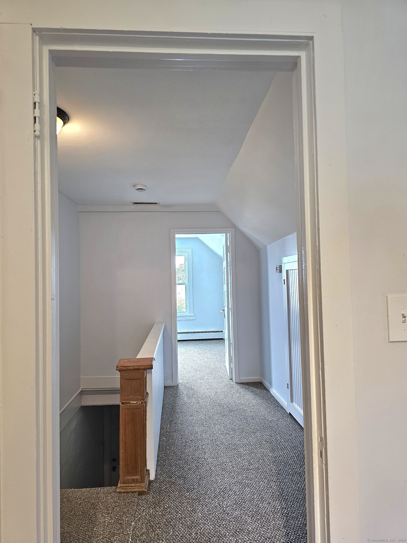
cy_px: 272
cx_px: 204
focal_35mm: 23
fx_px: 361
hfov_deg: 58.9
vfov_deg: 73.9
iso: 320
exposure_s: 1/120
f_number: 1.7
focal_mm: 6.3
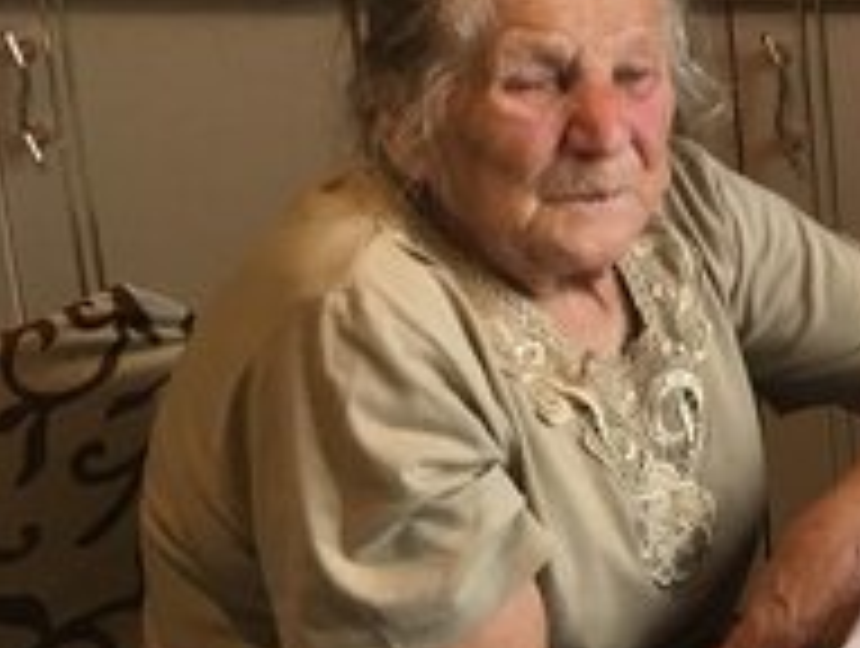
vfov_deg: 15.1
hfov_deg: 17.5
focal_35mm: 97
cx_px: 1396
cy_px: 68
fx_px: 2414
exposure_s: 1/33
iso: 80
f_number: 2.2
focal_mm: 4.15
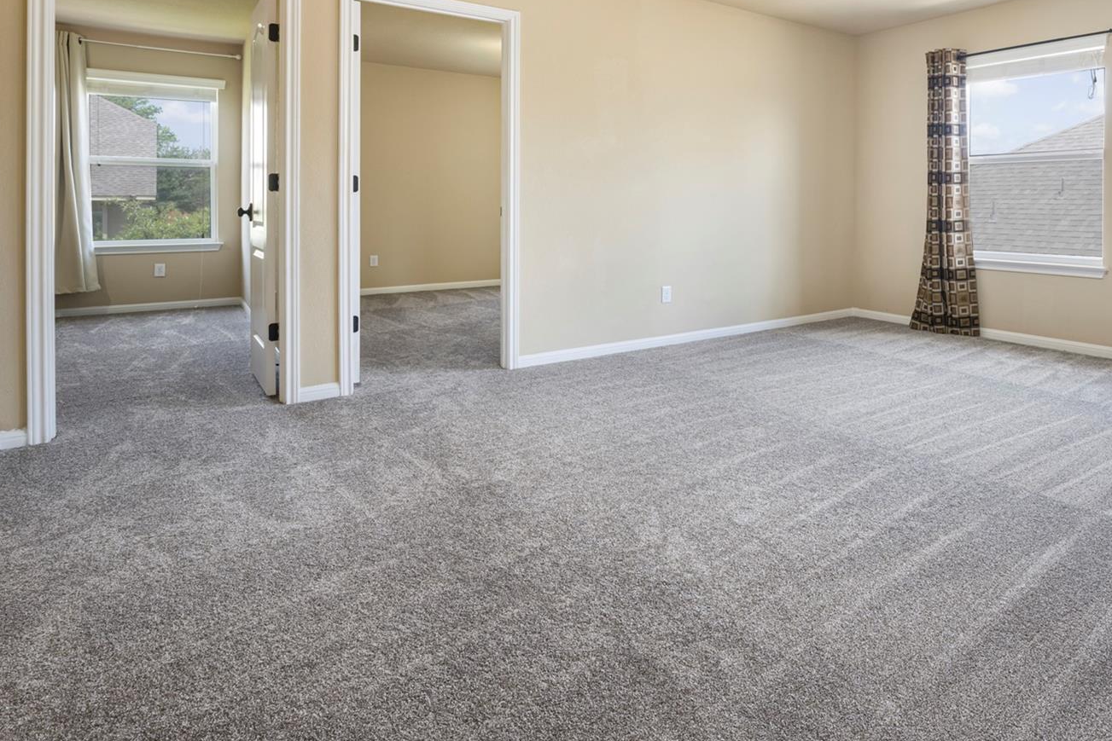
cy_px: 192
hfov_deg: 73.1
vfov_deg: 54.8
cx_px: 833
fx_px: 680
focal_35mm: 22
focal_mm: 14
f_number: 11
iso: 250
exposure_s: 1/5
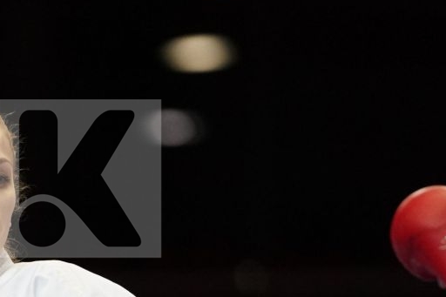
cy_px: 487
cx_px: 80
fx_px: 8706
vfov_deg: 2.0
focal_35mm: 703
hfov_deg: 2.9
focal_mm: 200
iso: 3200
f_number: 2.8
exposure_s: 1/1000
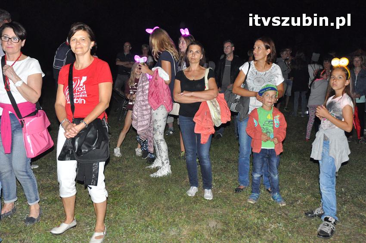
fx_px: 381
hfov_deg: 51.3
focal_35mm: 38
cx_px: 183
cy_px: 122
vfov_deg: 35.4
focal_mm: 25
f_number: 5.6
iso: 3200
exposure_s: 1/60
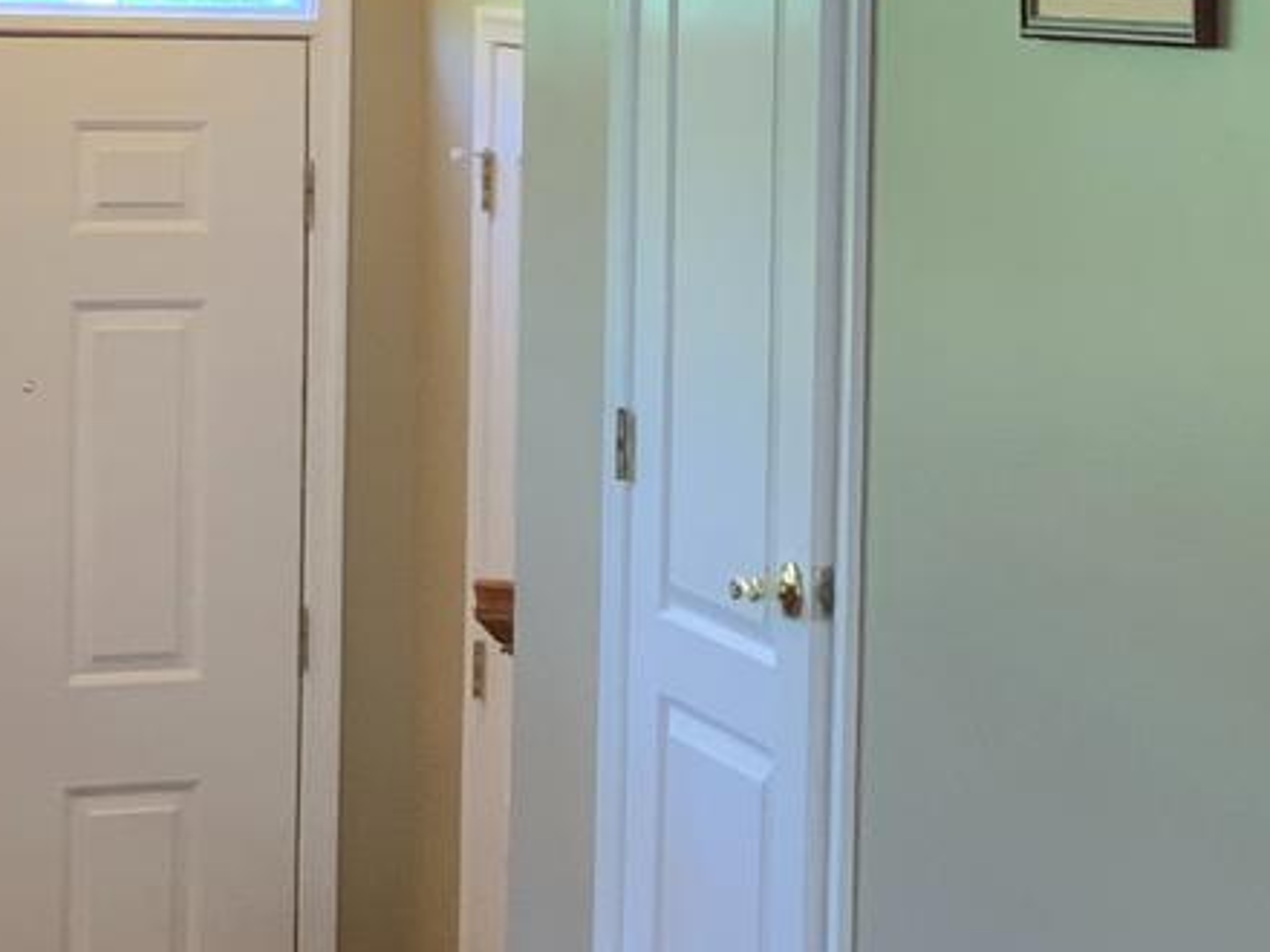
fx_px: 4953
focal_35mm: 135
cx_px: 1270
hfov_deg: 14.4
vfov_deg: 10.9
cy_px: 193
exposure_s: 1/60
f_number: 1.8
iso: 100
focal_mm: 3
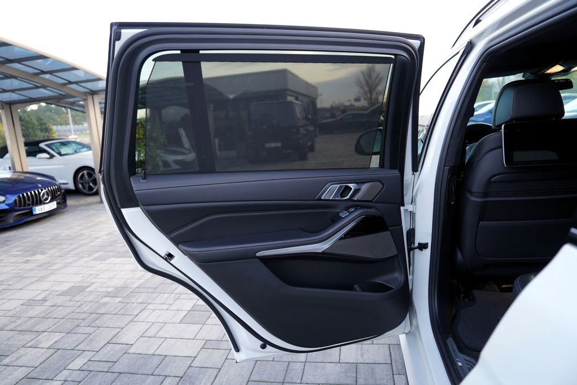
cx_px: 288
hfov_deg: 73.7
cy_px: 192
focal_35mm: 24
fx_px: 385
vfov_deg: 53.1
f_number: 2.8
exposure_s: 1/30
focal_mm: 24
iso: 100
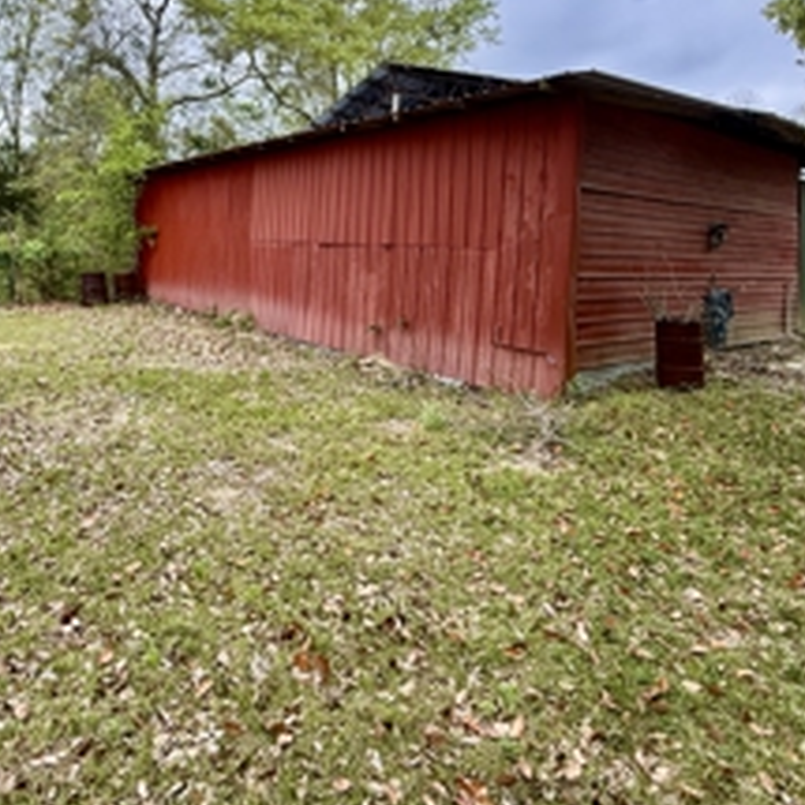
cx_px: 307
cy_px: 266
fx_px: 605
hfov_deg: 66.4
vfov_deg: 65.4
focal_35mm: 23
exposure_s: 1/245
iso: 64
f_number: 2.2
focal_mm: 2.22
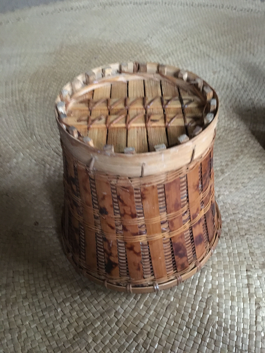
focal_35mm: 29
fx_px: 296
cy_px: 176
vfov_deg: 61.7
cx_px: 132
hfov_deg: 48.2
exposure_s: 1/17
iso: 640
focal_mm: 4.15
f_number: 2.2
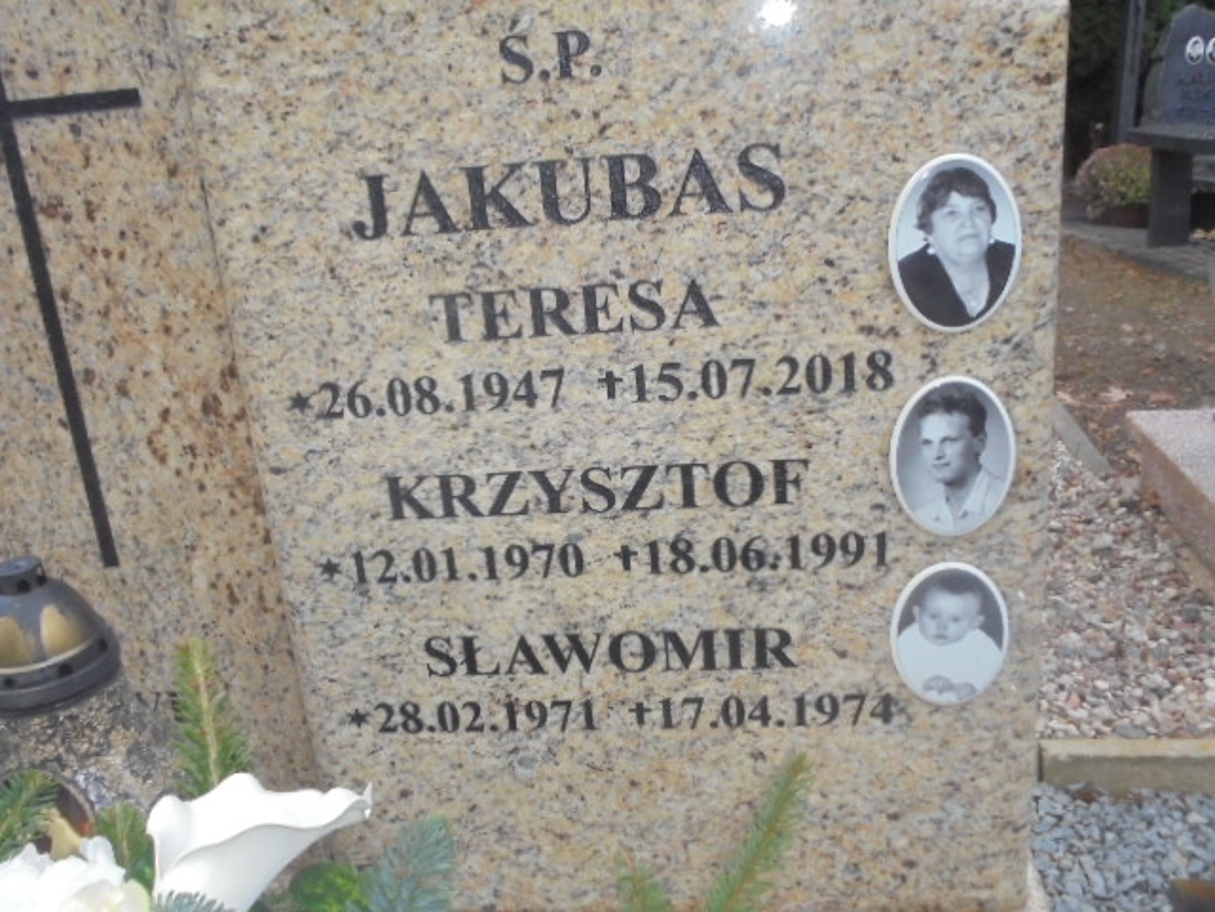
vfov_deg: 41.8
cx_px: 608
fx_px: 1193
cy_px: 456
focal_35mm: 34
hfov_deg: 54.0
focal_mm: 6.1
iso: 400
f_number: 4
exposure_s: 1/30
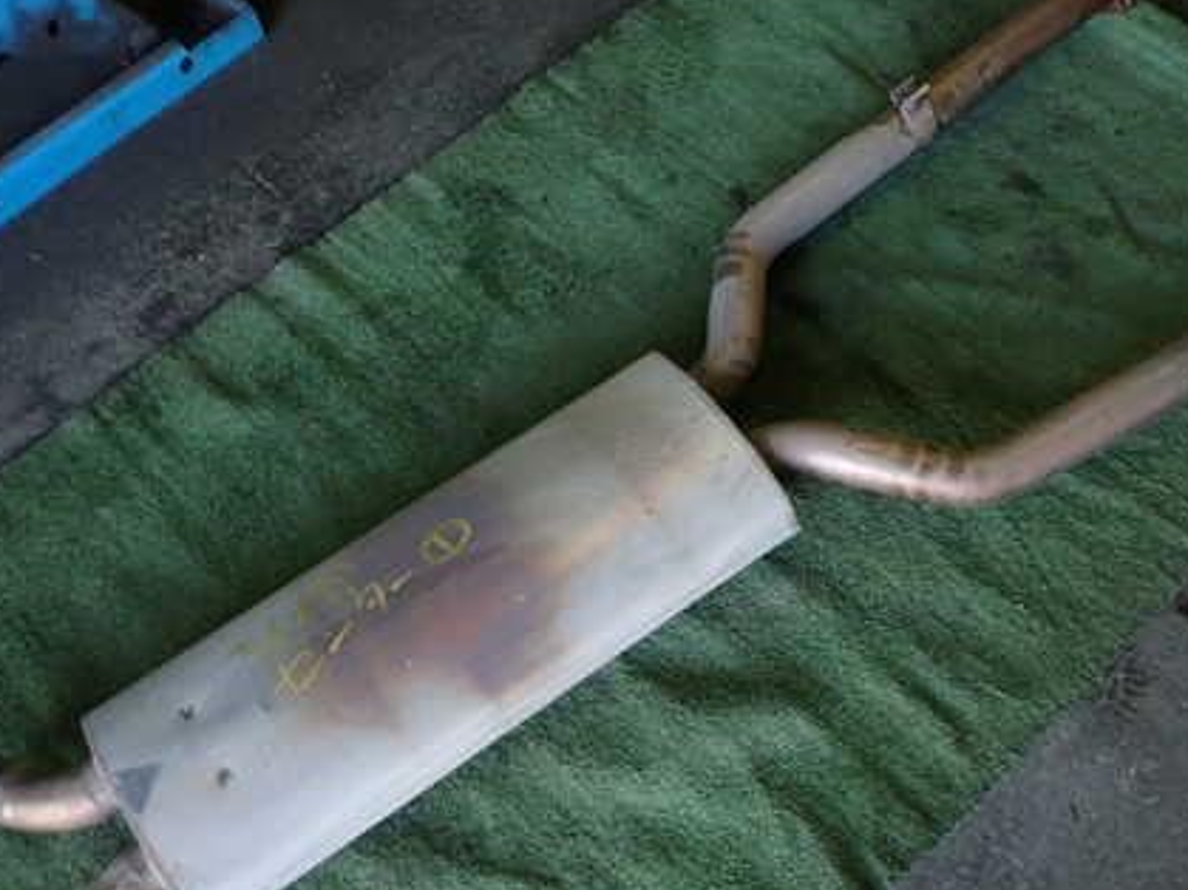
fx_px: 1475
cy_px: 476
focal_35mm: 43
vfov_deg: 33.6
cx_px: 695
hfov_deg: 43.7
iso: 200
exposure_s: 1/40
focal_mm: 5.4
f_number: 2.3
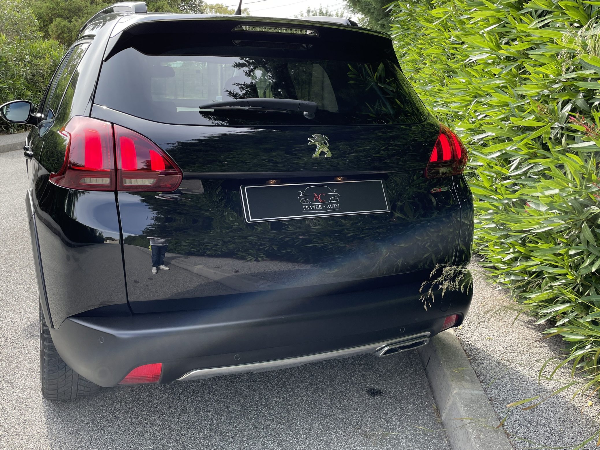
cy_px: 213
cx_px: 263
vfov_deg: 44.1
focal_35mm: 32
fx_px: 555
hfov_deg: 56.7
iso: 32
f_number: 1.6
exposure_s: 1/518
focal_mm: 4.2
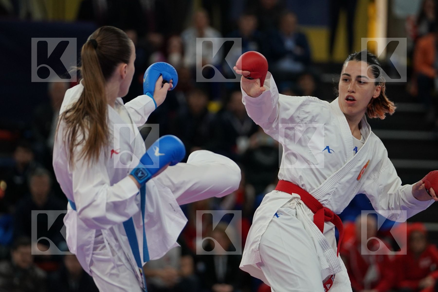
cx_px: 219
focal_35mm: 256
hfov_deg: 8.0
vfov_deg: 5.4
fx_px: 3114
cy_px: 146
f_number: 2.8
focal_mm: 171
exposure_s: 1/1000
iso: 1250
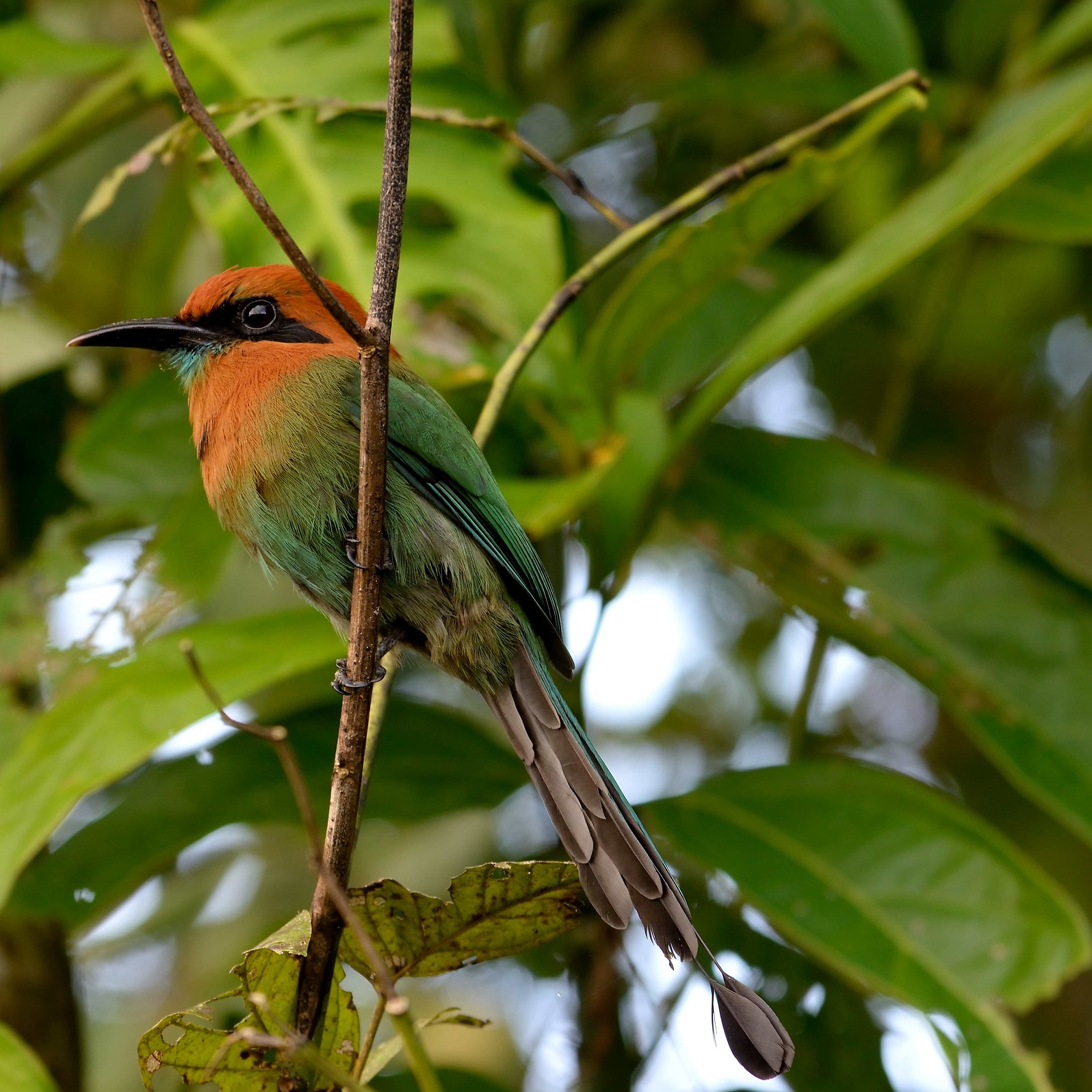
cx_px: 458
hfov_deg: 6.0
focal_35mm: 294
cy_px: 547
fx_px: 10493
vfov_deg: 6.0
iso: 800
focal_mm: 230
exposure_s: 1/100
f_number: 8
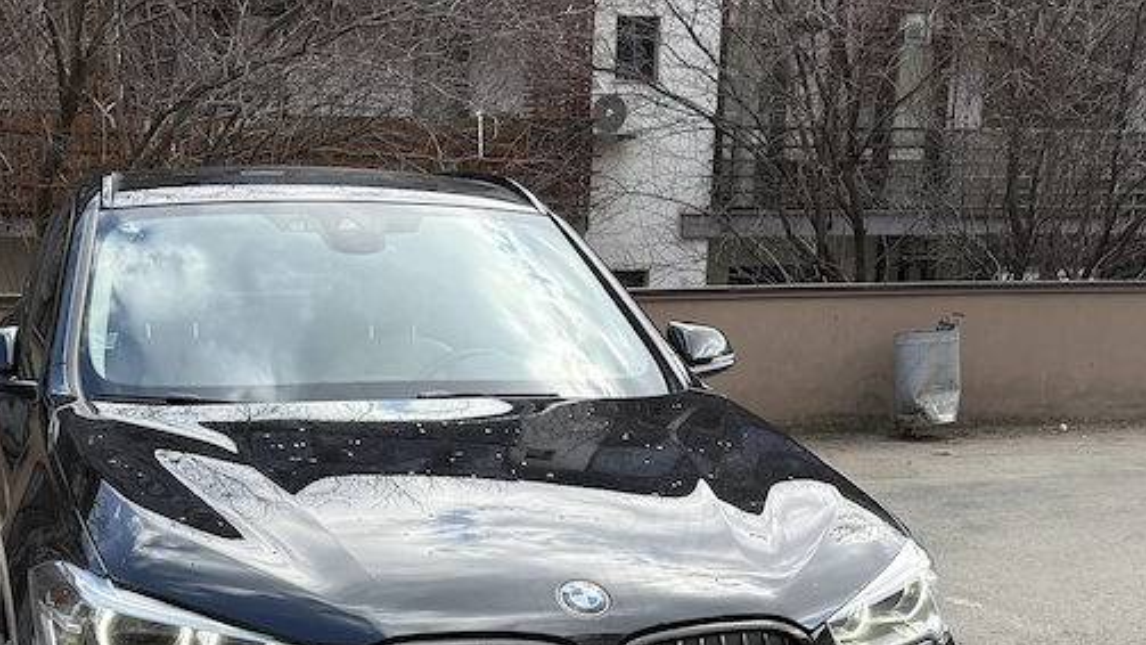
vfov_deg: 22.4
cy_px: 597
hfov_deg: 39.4
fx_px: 1580
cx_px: 392
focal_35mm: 52
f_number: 1.78
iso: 100
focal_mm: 6.76
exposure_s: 1/1106
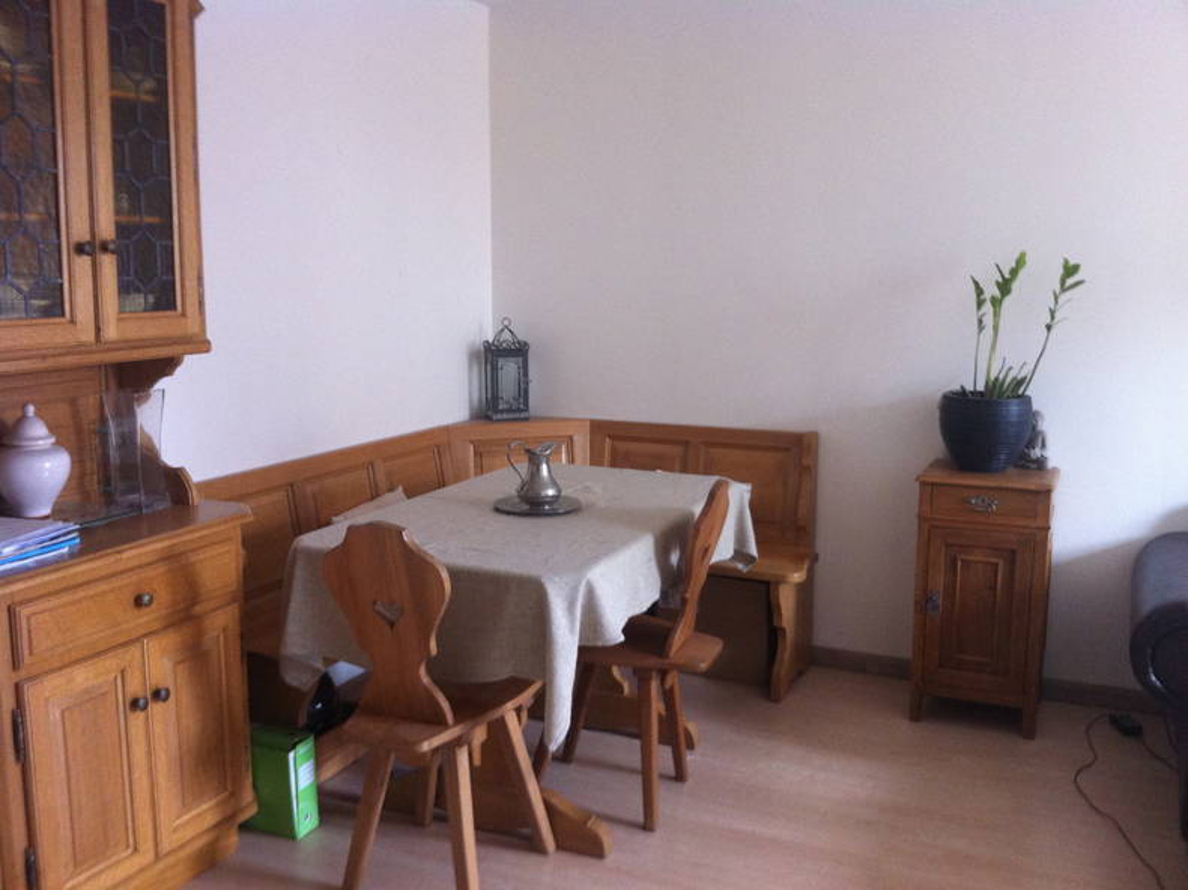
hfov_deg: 52.6
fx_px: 1201
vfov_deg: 40.7
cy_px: 445
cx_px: 594
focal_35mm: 35
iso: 160
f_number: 2.8
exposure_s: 1/15
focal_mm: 3.85
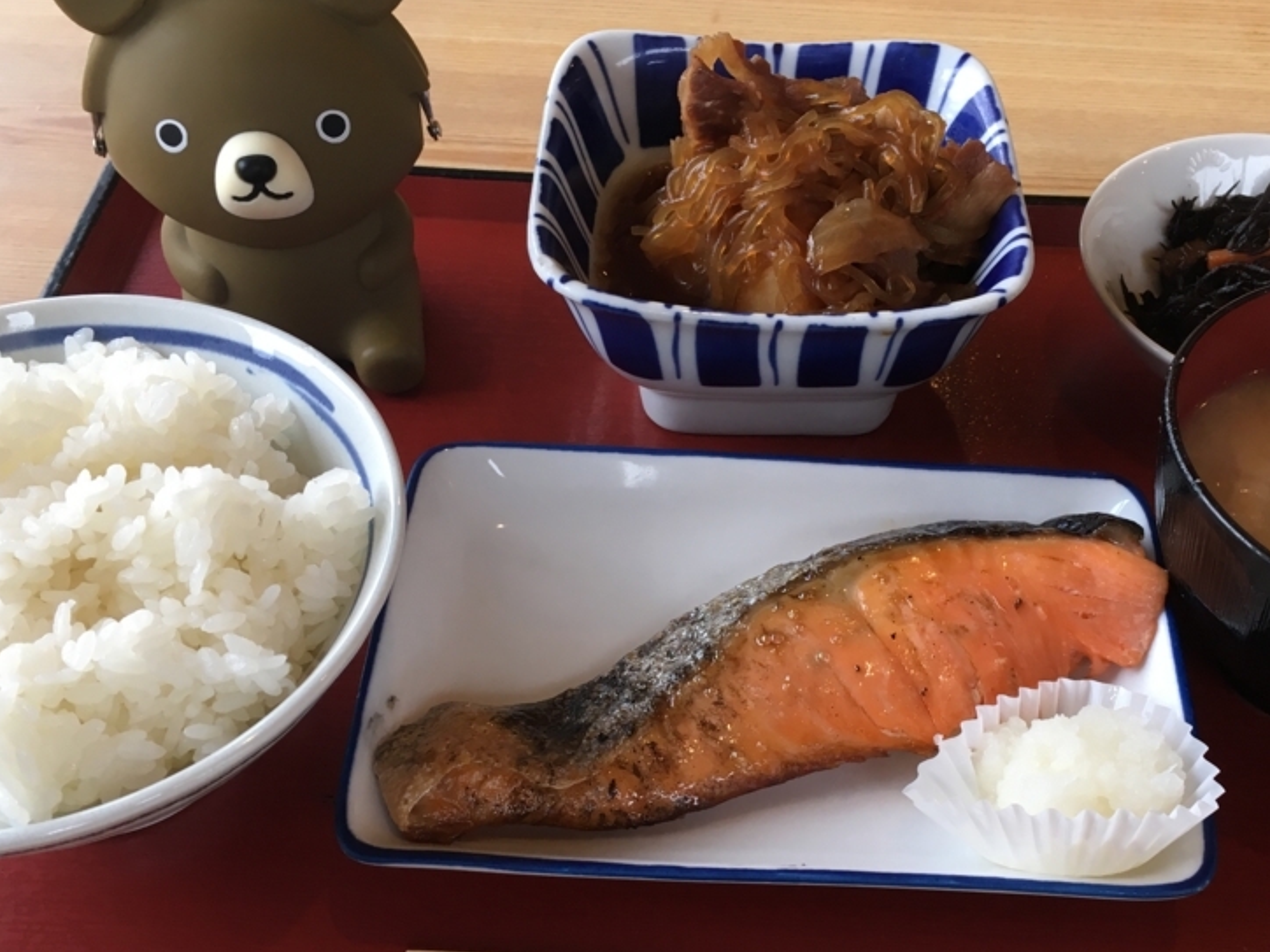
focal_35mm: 41
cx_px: 716
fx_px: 1504
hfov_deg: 45.7
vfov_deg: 34.9
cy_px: 617
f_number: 2.2
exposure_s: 1/40
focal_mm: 4.15
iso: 25
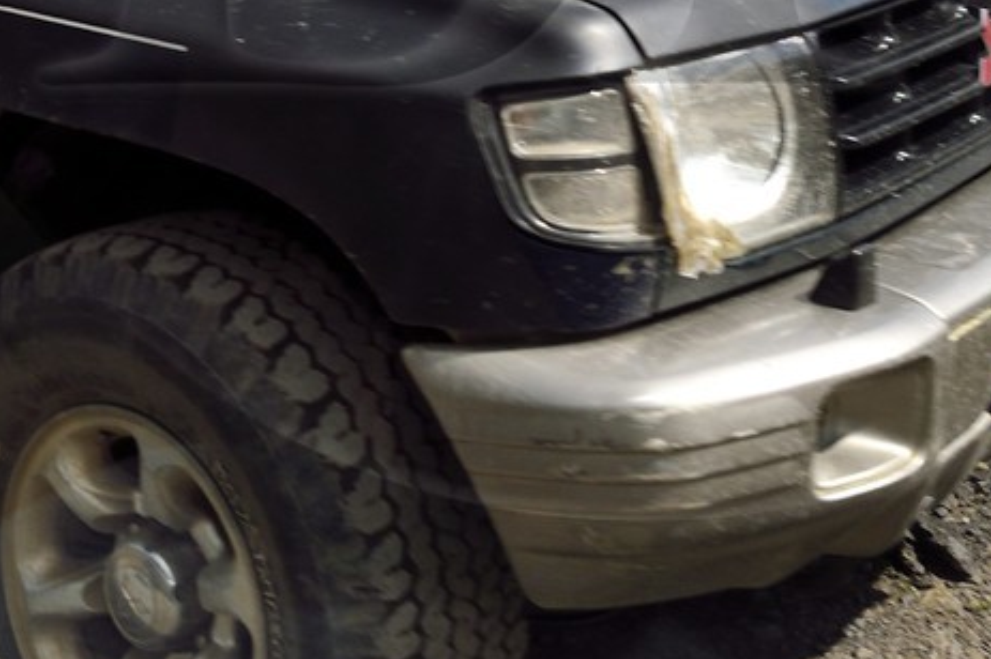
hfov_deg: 24.4
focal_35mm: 83
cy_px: -265
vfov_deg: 15.4
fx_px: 2283
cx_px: 644
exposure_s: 1/320
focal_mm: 24
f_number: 9
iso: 400
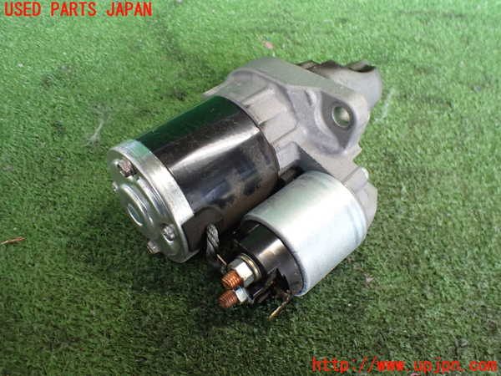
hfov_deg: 60.0
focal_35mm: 30
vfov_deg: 46.8
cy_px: 188
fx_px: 434
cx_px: 250
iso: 800
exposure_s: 1/125
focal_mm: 5.4
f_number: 2.3
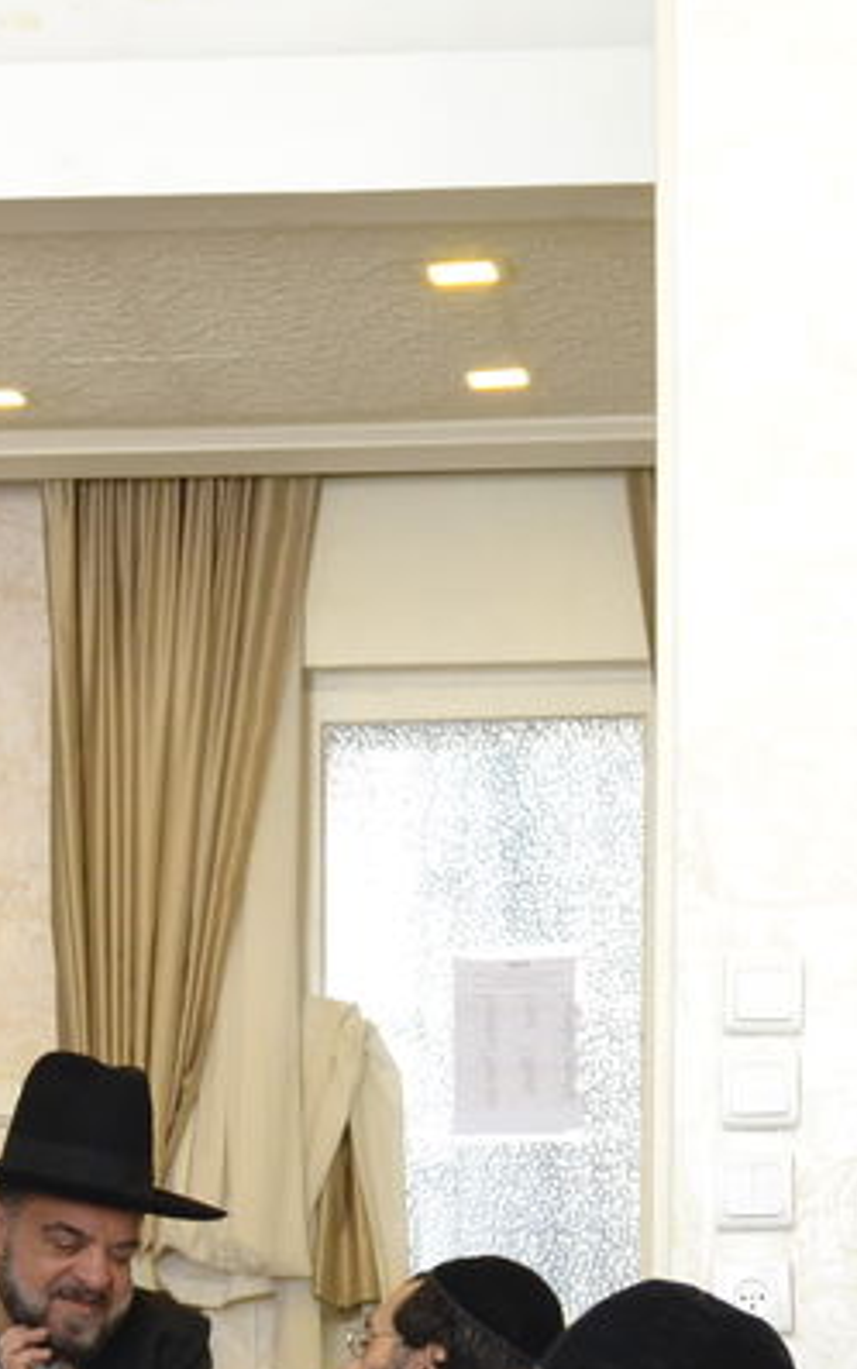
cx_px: -200
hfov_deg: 10.0
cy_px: 1422
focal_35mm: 129
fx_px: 4817
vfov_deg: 15.8
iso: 800
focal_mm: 24
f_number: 4.5
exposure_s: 1/60
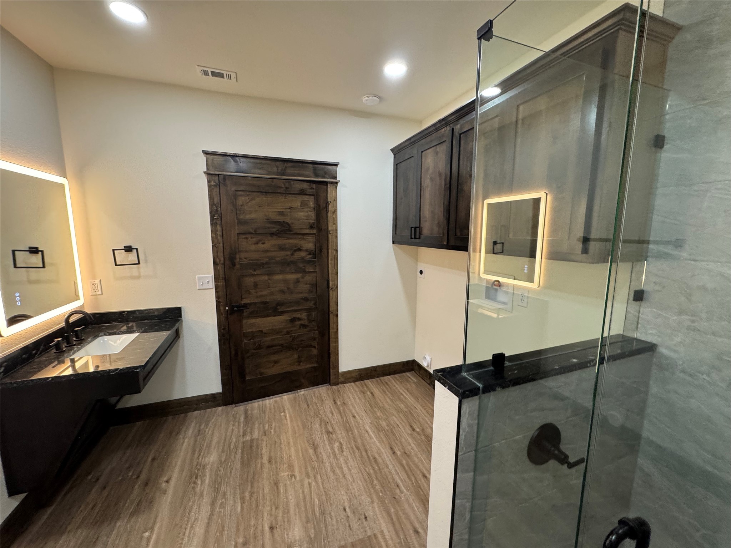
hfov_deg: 102.1
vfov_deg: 85.7
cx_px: 366
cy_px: 274
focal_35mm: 14
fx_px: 296
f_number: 2.2
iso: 250
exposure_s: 1/60
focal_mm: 2.22
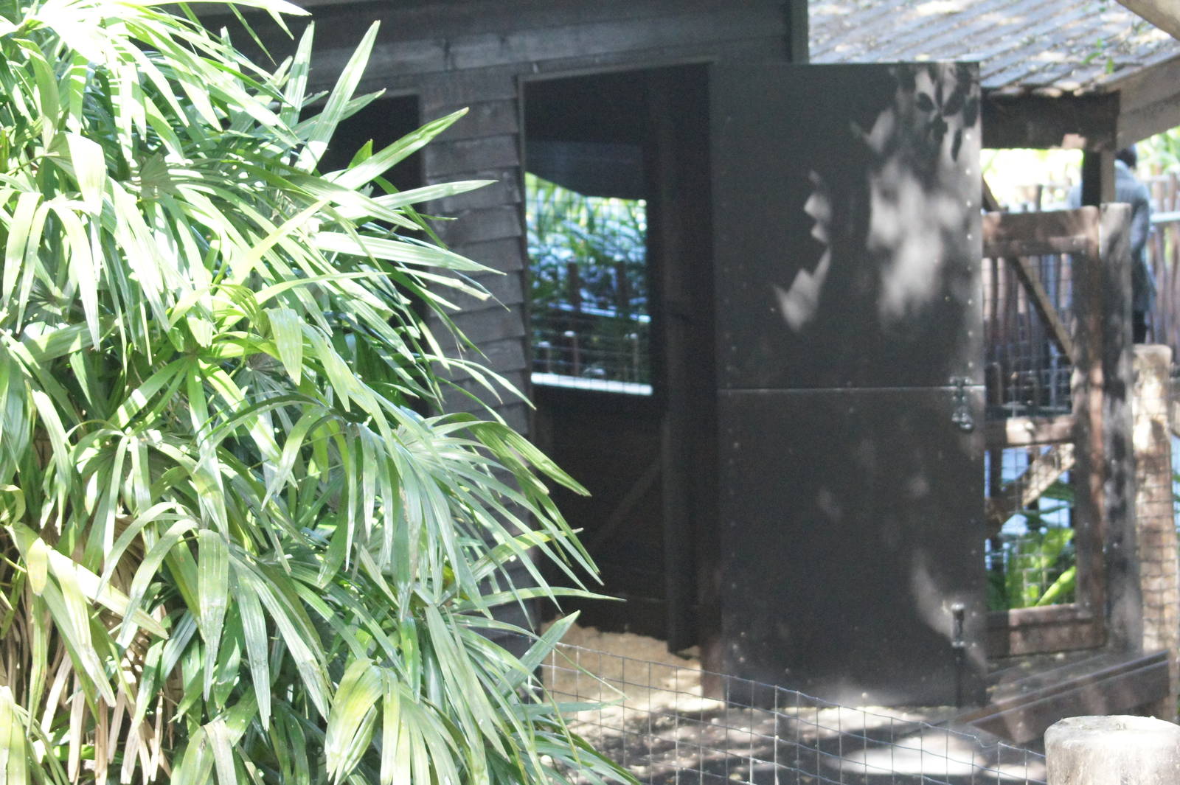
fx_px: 3685
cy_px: 392
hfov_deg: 18.2
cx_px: 590
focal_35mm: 112
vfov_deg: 12.2
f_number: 5.6
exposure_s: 1/200
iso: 3200
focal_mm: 75
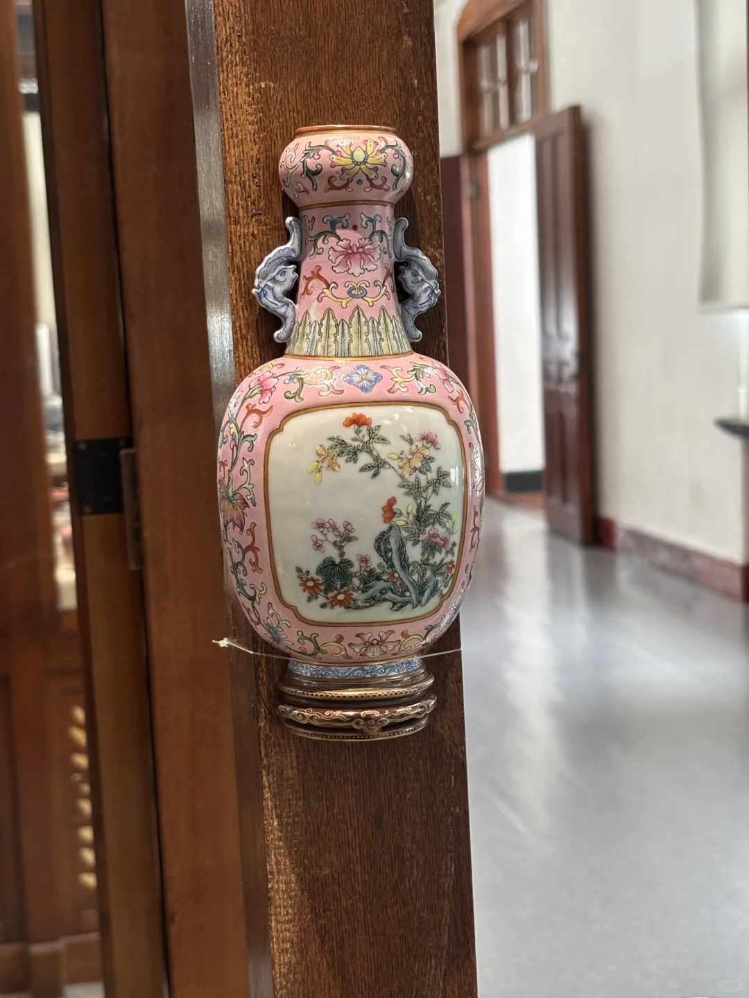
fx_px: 1500
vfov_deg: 36.8
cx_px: 374
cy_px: 499
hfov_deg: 28.0
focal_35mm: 52
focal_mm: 5.96
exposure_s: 1/39
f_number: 1.6
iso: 160
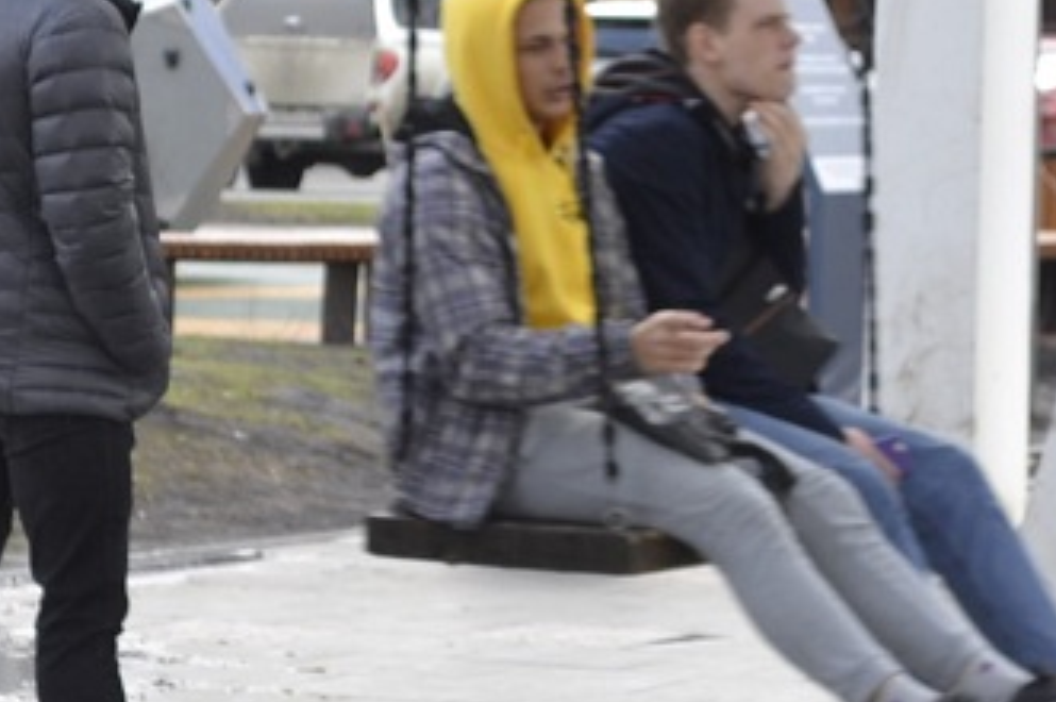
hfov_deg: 8.3
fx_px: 7312
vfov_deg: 5.5
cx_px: 721
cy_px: 153
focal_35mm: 250
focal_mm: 55
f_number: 5.6
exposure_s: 1/125
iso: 110
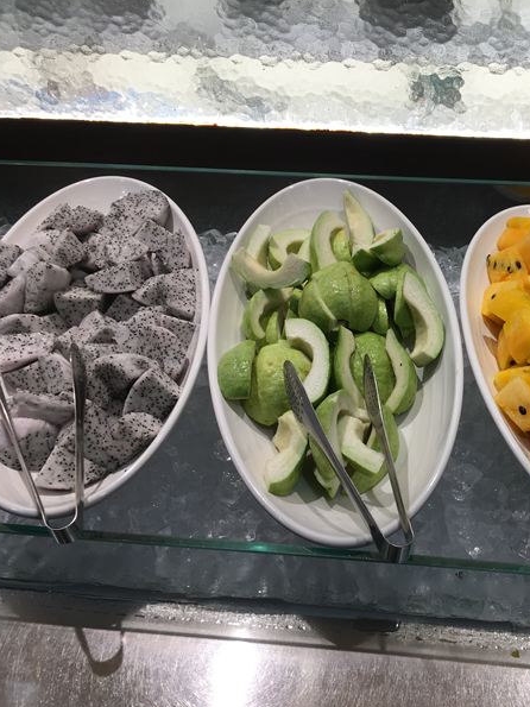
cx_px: 465
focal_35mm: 39
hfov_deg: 35.0
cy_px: 353
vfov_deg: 47.9
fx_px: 796
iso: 32
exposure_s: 1/60
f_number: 2.2
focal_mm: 4.15
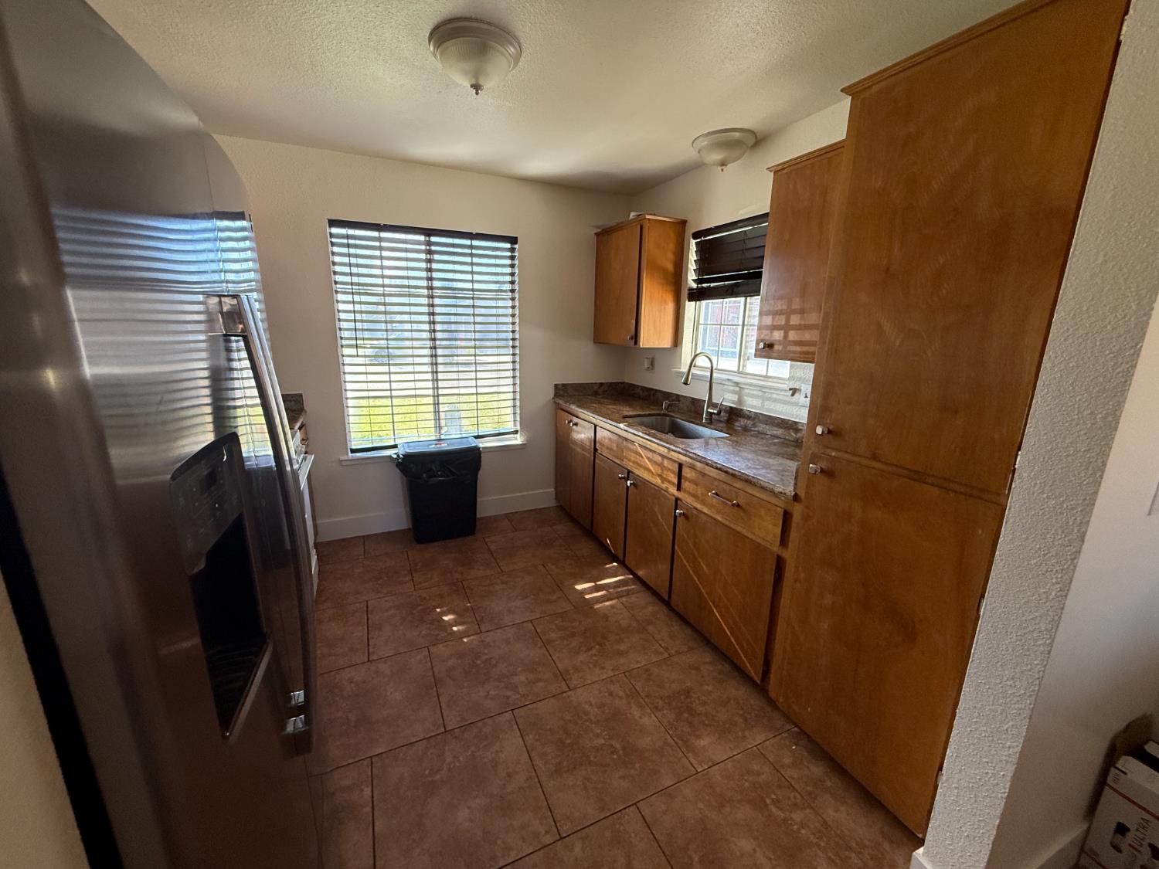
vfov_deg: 85.7
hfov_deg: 102.1
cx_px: 580
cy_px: 434
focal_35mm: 14
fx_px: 469
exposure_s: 1/99
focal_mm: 2.22
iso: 160
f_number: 2.2
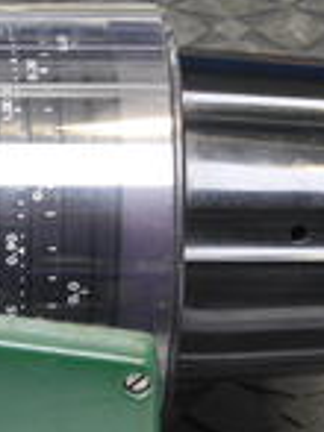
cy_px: 341
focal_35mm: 250
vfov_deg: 7.9
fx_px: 3124
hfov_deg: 5.9
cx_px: -180
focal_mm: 46
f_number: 11
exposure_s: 1/4
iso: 400
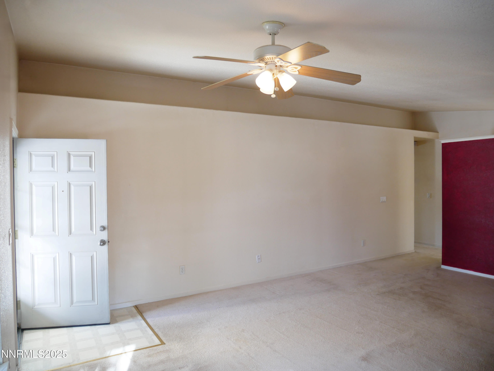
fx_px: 343
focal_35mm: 24
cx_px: 247
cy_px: 186
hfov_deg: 71.6
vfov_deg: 56.8
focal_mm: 12
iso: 200
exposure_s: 1/80
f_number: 3.5
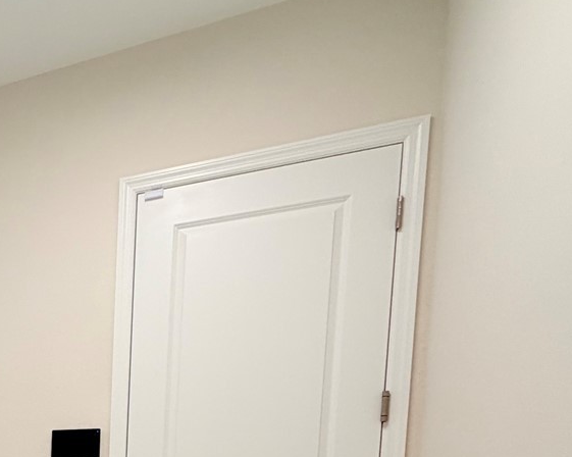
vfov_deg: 31.8
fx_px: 660
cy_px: 551
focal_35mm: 39
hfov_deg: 35.8
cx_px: -126
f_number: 2.2
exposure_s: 1/120
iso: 125
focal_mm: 2.22
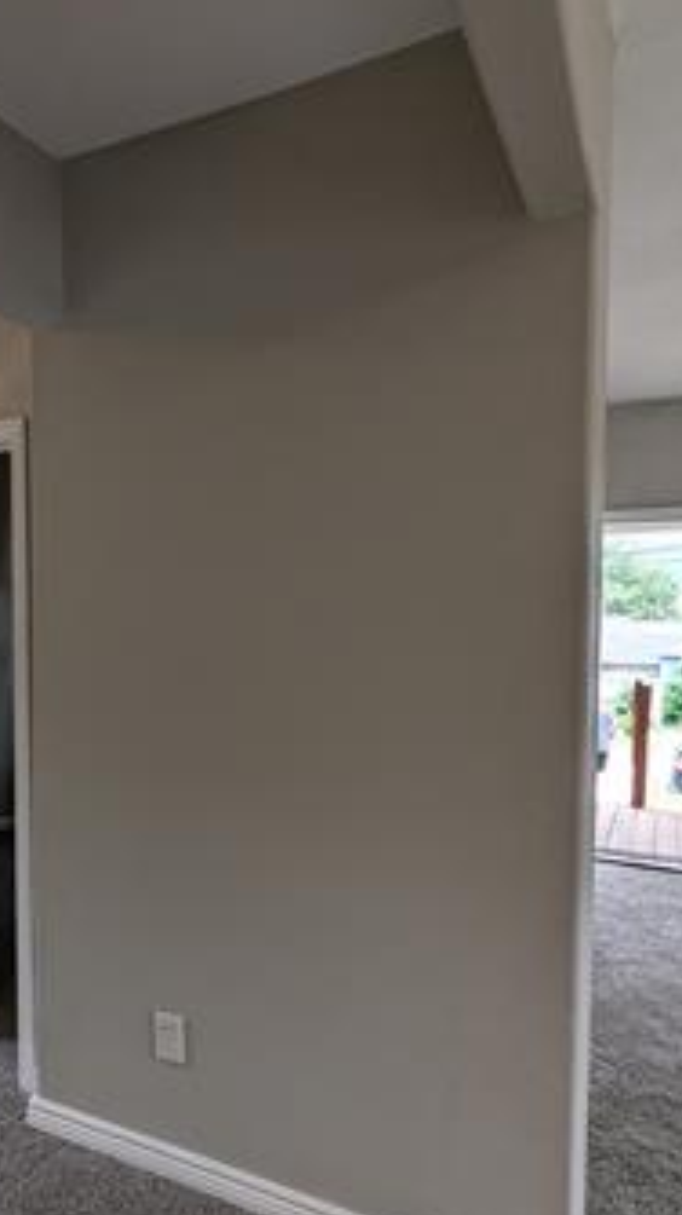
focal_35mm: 25
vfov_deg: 74.0
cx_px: 194
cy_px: 656
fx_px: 805
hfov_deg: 44.8
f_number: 2.2
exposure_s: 1/120
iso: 71
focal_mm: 2.35
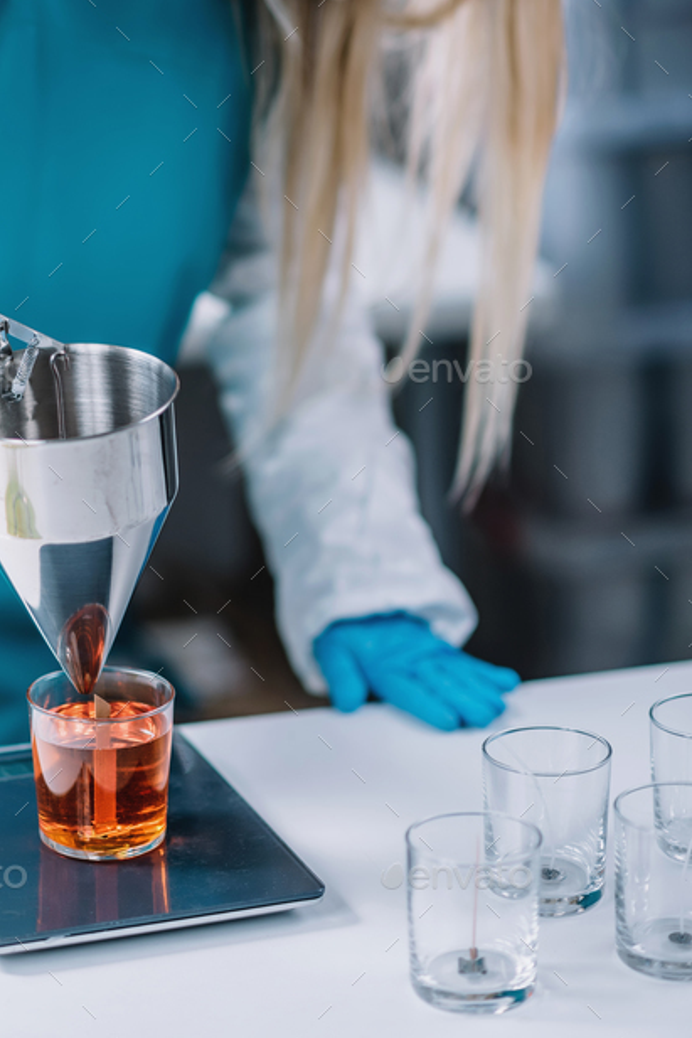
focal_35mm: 122
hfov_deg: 11.2
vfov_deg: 16.7
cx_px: 199
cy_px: 357
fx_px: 3515
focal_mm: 85
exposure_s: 1/250
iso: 100
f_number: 1.6
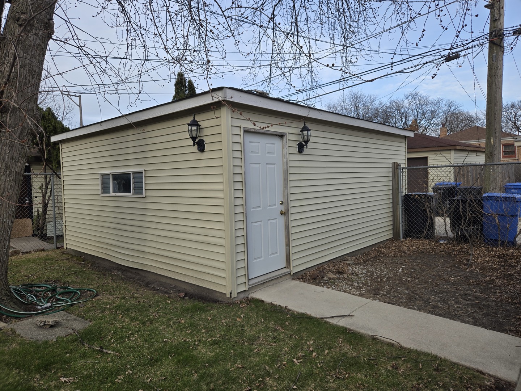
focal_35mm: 23
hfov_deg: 73.9
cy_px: 196
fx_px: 346
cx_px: 260
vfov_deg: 58.9
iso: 25
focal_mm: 5.4
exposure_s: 1/781
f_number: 1.8
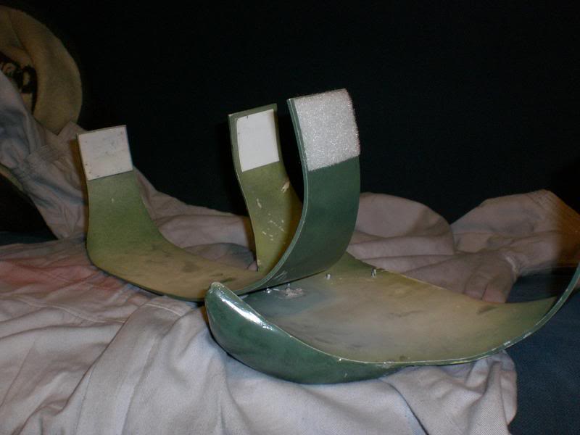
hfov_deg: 49.0
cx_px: 290
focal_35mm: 38
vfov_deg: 37.7
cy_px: 218
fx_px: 637
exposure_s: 1/30
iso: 100
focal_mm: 6.3
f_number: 4.4
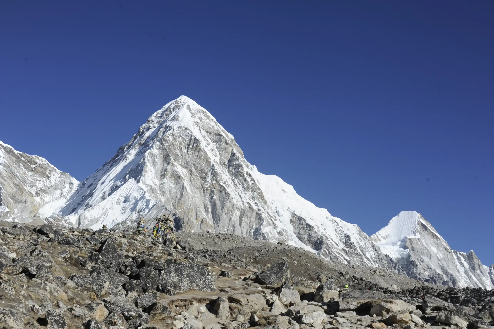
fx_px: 658
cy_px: 164
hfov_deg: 41.1
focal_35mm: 48
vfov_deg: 28.0
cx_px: 247
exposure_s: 1/500
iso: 200
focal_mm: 48
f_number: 11
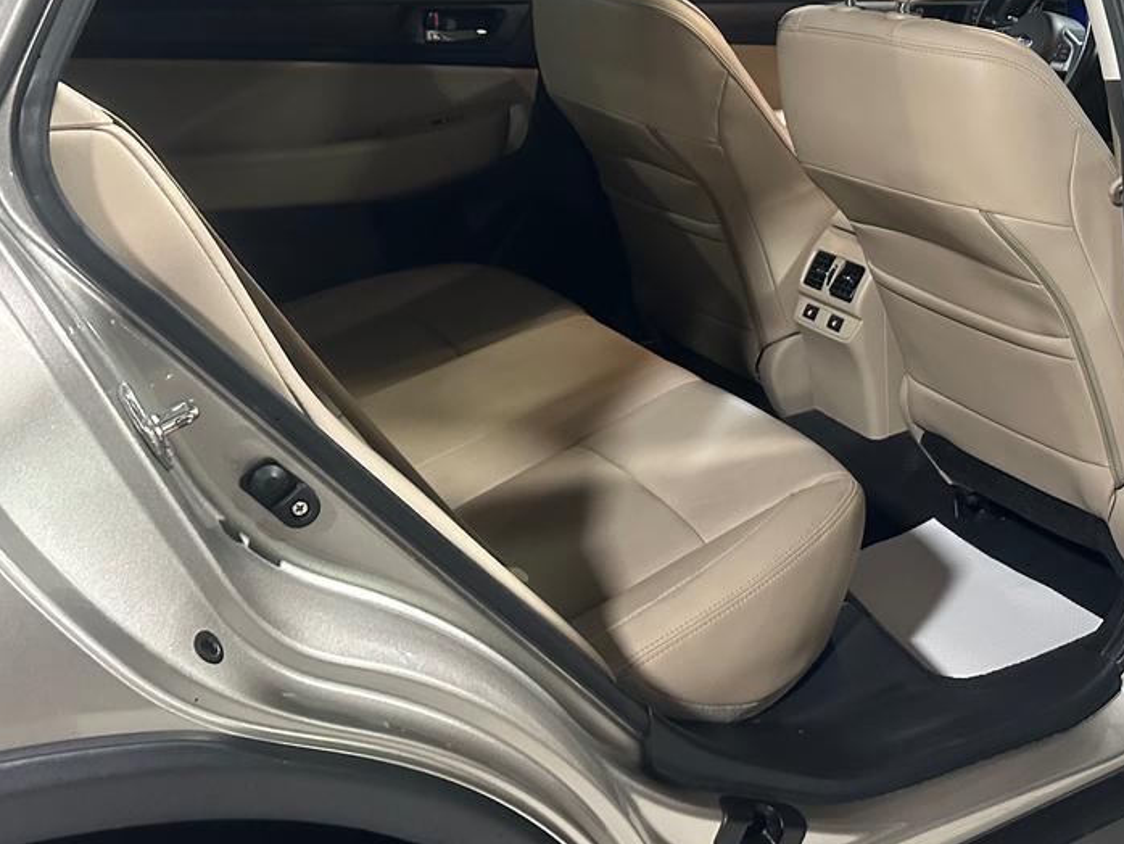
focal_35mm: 44
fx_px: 1429
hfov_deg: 39.9
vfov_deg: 32.7
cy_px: 316
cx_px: 1005
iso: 640
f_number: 1.78
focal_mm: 6.86
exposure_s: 1/40
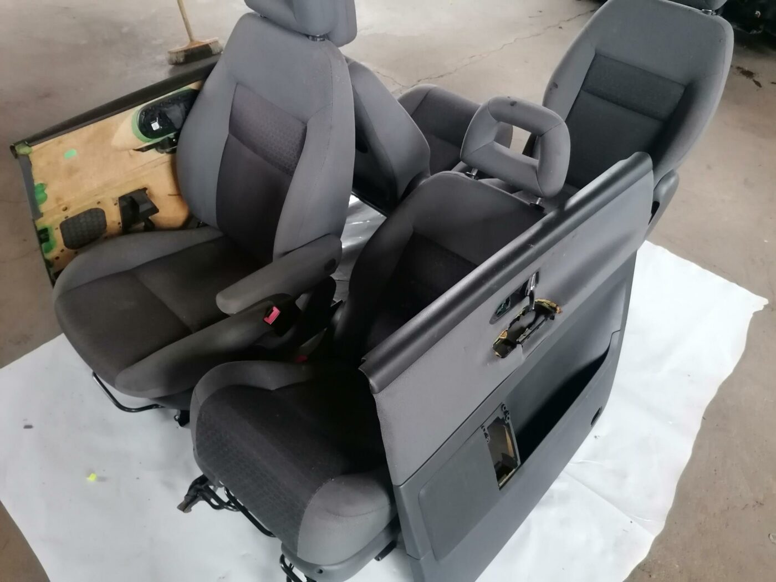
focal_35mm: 27
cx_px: 388
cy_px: 291
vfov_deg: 51.4
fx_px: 605
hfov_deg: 65.3
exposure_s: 1/20
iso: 500
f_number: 1.8
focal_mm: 4.75
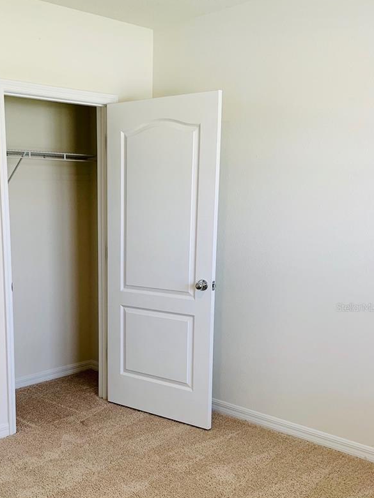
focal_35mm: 40
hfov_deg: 35.2
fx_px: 576
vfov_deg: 46.4
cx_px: 94
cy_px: 307
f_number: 1.8
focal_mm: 4.25
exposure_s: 1/120
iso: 40
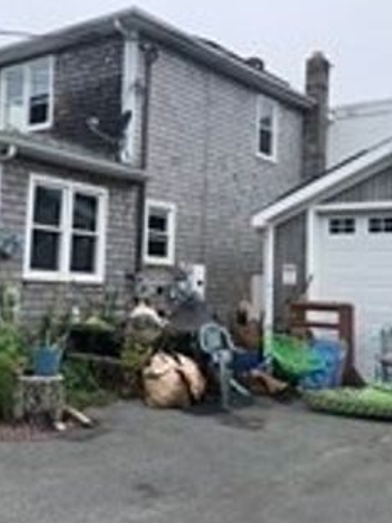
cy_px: 221
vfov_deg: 42.0
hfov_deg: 32.2
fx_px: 680
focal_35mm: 45
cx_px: 183
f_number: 1.8
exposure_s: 1/1869
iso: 20
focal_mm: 3.99
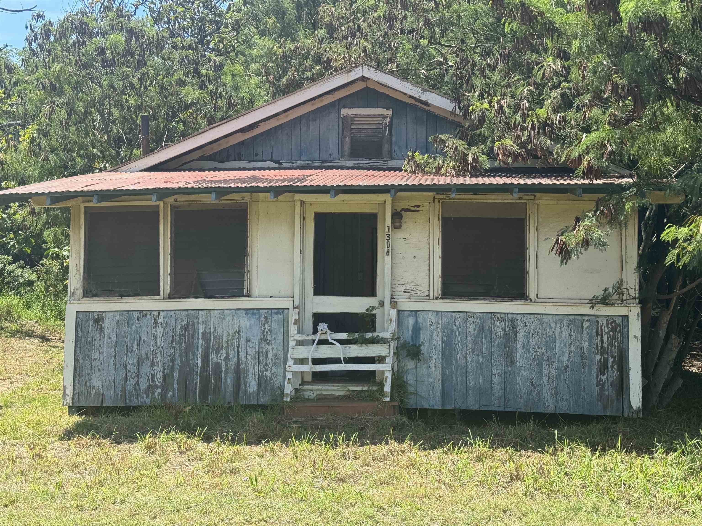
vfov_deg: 30.3
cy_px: 263
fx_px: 973
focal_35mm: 48
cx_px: 351
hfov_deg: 39.7
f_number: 1.78
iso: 64
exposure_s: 1/1560
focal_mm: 6.76
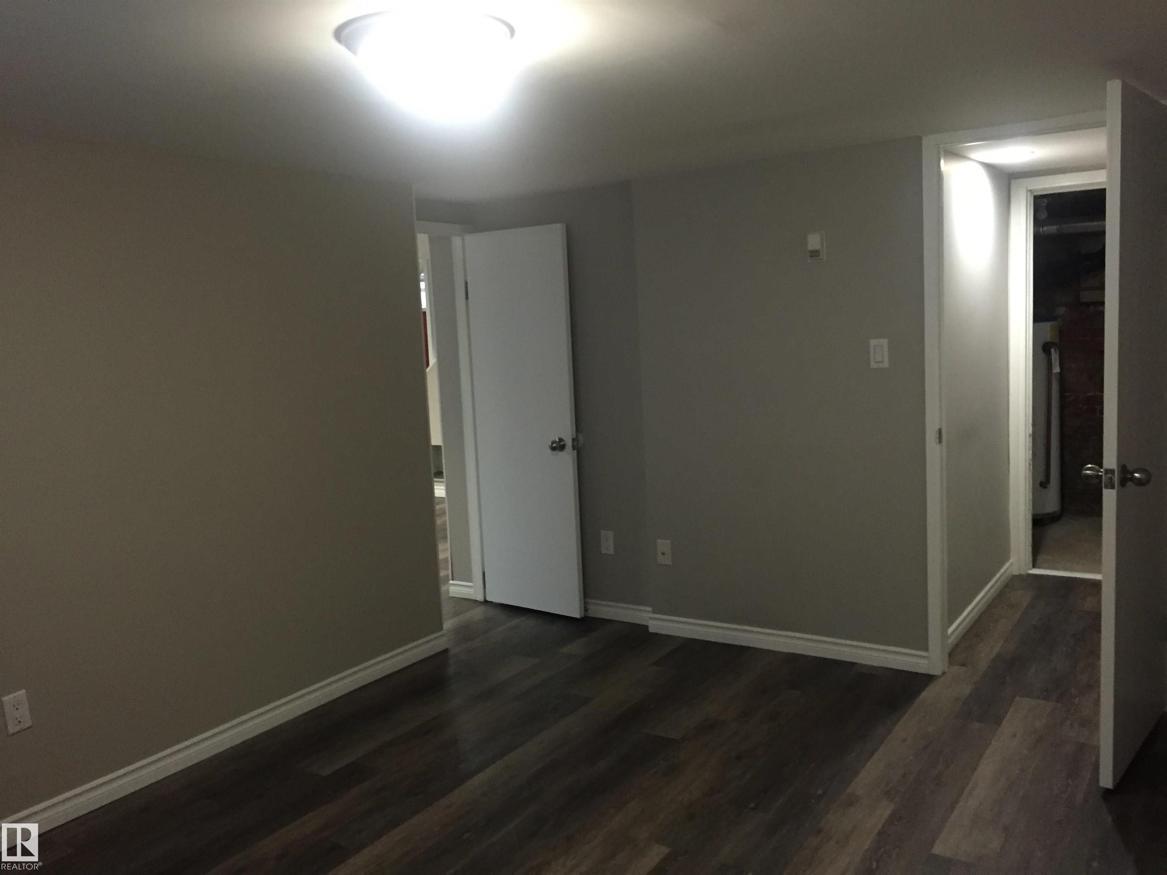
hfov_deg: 61.7
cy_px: 438
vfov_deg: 48.2
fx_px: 978
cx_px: 584
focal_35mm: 29
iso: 250
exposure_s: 1/15
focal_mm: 4.15
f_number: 2.2
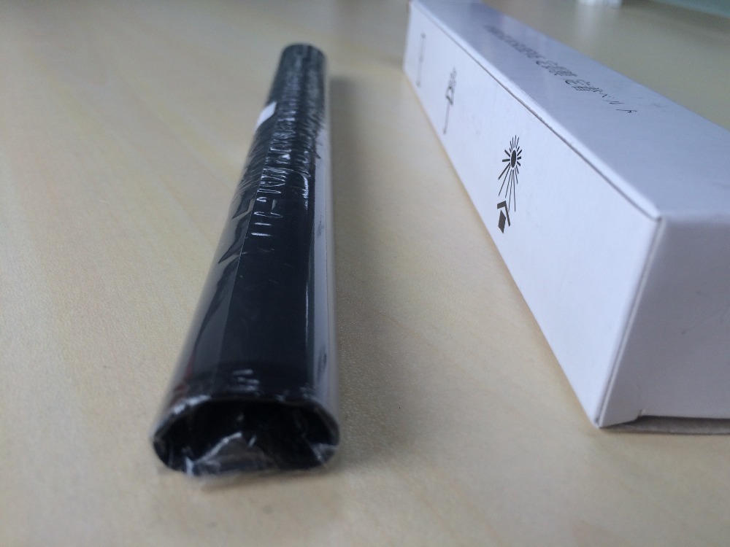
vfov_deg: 48.2
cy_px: 274
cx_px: 365
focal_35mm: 29
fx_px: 612
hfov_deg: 61.7
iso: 32
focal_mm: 4.15
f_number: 2.2
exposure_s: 1/104
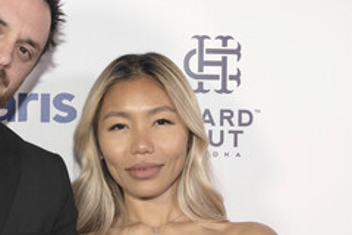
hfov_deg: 21.3
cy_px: 159
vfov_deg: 14.5
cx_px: 54
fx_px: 919
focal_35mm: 94
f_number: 5
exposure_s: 1/200
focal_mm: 50
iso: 800
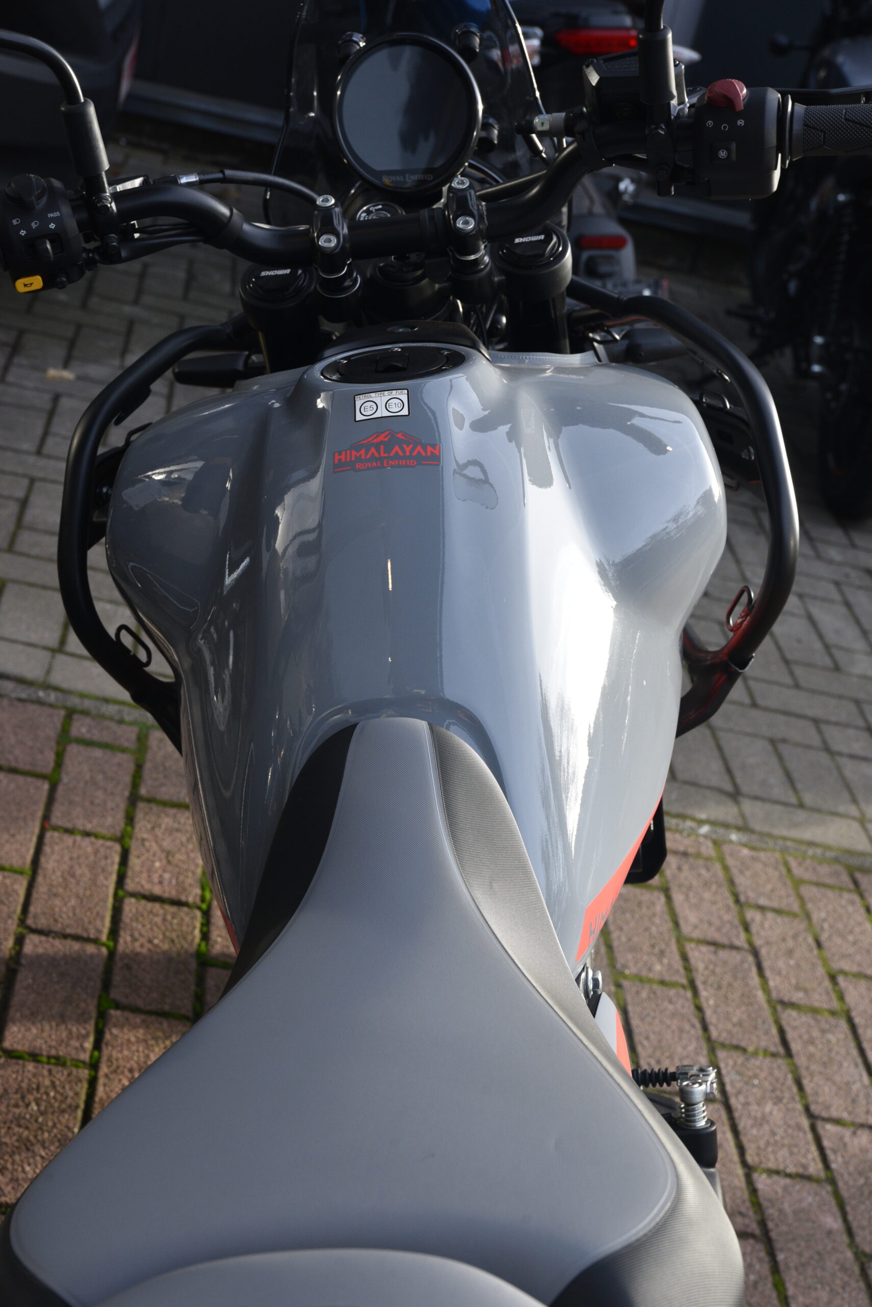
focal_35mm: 55
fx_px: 1996
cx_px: 436
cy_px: 654
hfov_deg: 24.6
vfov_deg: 36.2
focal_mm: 55
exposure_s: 1/320
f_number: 9
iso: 1000
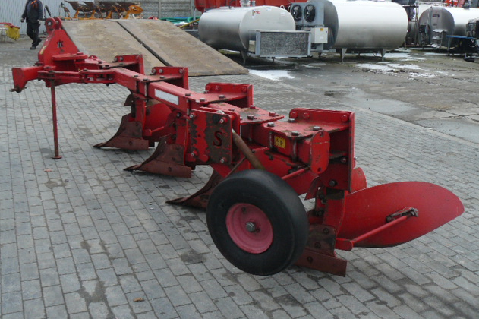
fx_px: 505
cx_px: 237
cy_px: 150
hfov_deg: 50.7
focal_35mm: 38
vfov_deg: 35.0
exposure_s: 1/100
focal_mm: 6
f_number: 4
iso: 100
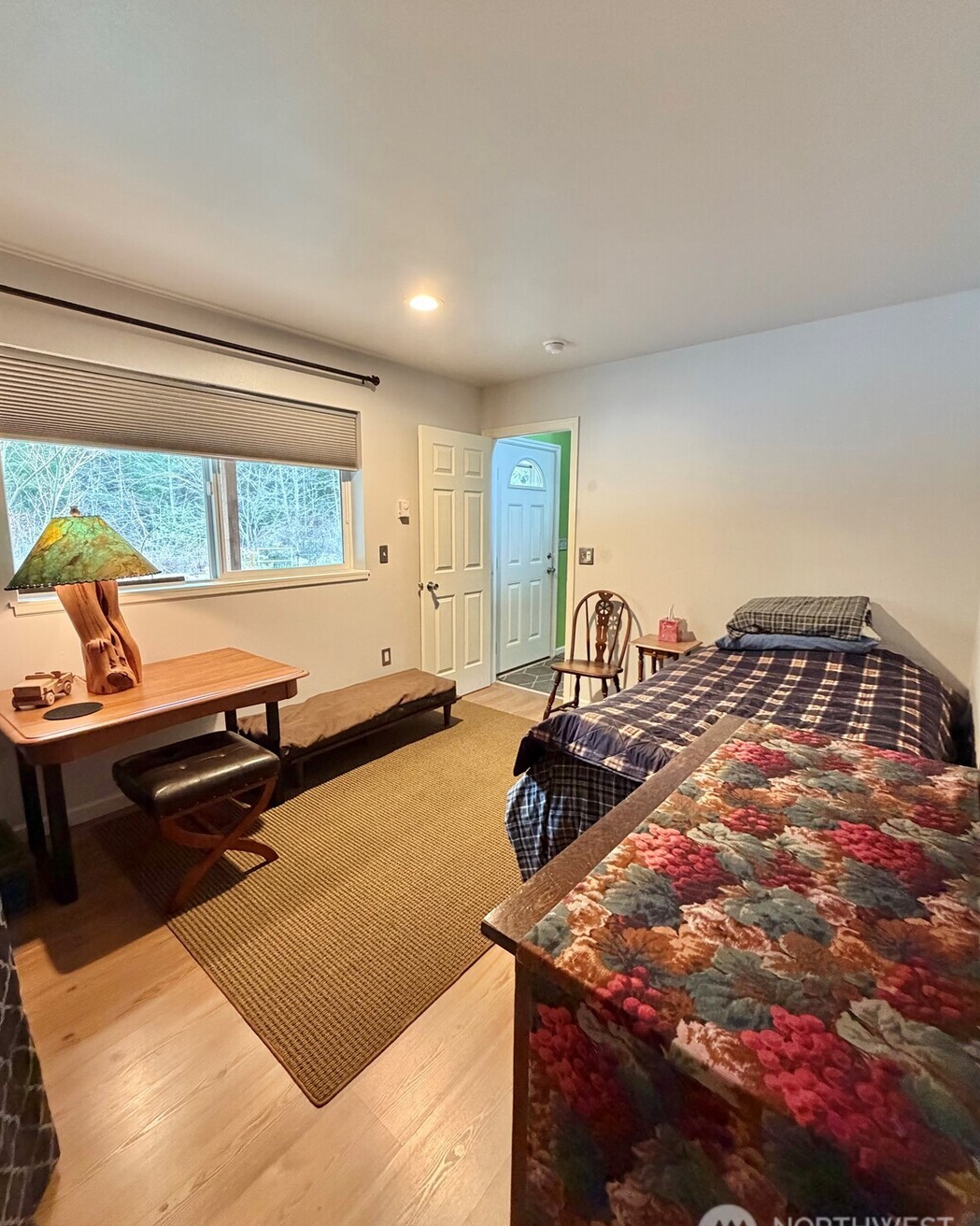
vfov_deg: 96.8
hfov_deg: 84.0
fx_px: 544
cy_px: 606
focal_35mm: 15
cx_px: 478
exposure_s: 1/60
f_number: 2.2
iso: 640
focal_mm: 2.22
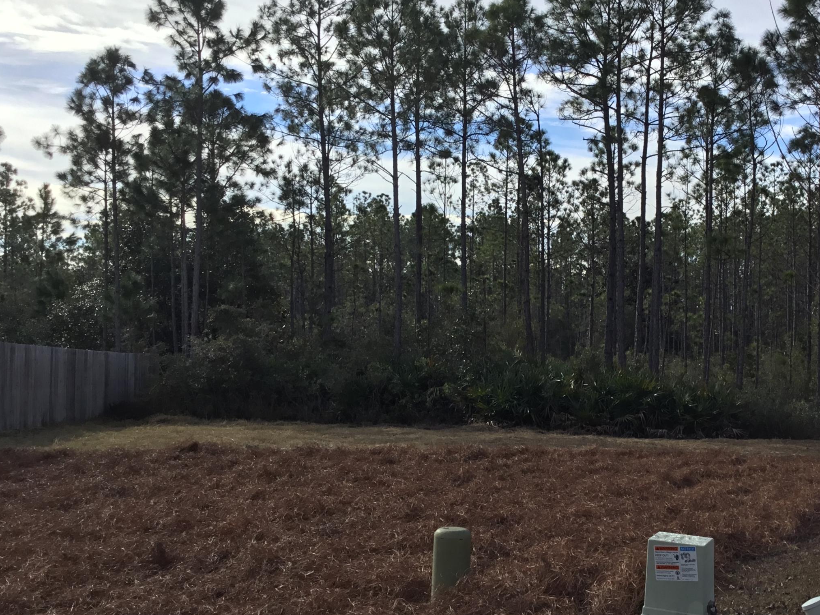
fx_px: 1090
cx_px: 540
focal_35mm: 46
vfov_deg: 31.5
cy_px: 337
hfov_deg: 40.8
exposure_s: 1/1164
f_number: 2.4
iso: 25
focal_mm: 3.3
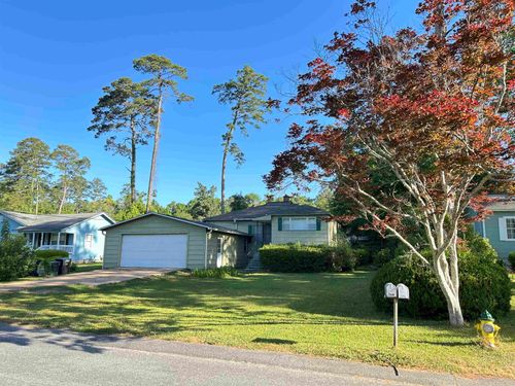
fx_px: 387
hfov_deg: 67.3
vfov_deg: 53.1
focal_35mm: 26
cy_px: 193
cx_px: 258
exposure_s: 1/533
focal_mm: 5.7
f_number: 1.5
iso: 50
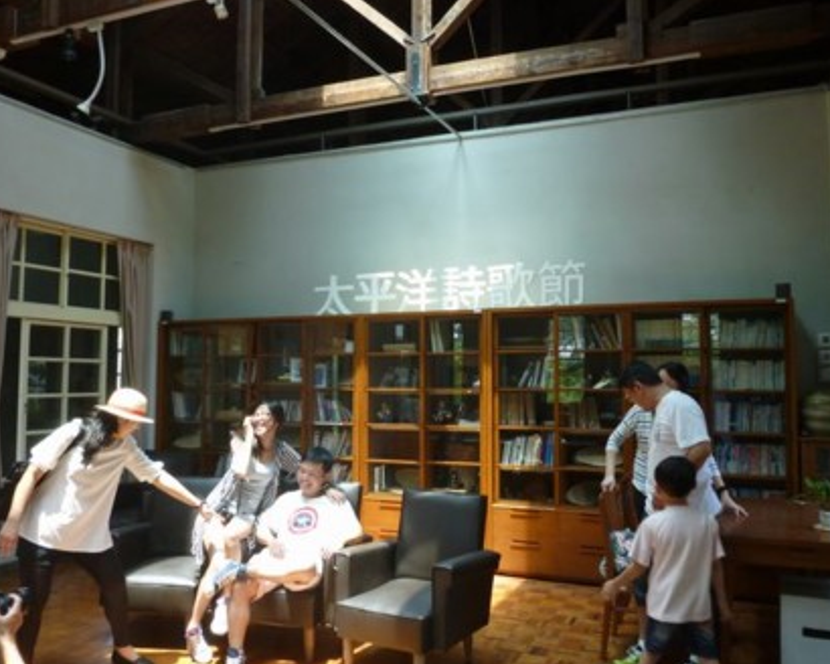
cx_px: 431
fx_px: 737
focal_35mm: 30
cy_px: 336
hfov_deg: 58.8
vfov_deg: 48.5
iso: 125
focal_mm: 5
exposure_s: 1/60
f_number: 3.1
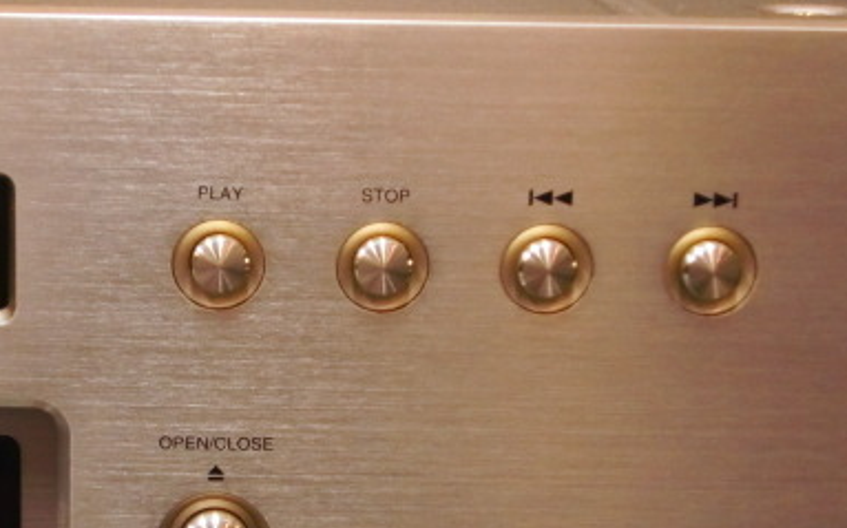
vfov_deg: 11.2
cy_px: 387
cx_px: 261
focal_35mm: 117
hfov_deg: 17.8
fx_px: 2700
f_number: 4.1
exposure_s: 1/20
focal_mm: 11.7
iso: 400
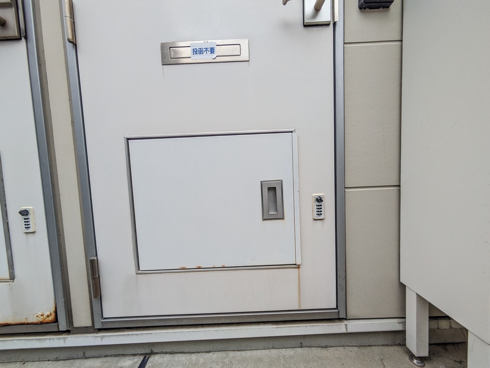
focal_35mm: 14
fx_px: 198
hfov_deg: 102.0
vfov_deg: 85.7
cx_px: 245
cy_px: 184
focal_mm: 1.83
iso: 59
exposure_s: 1/251
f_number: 2.2
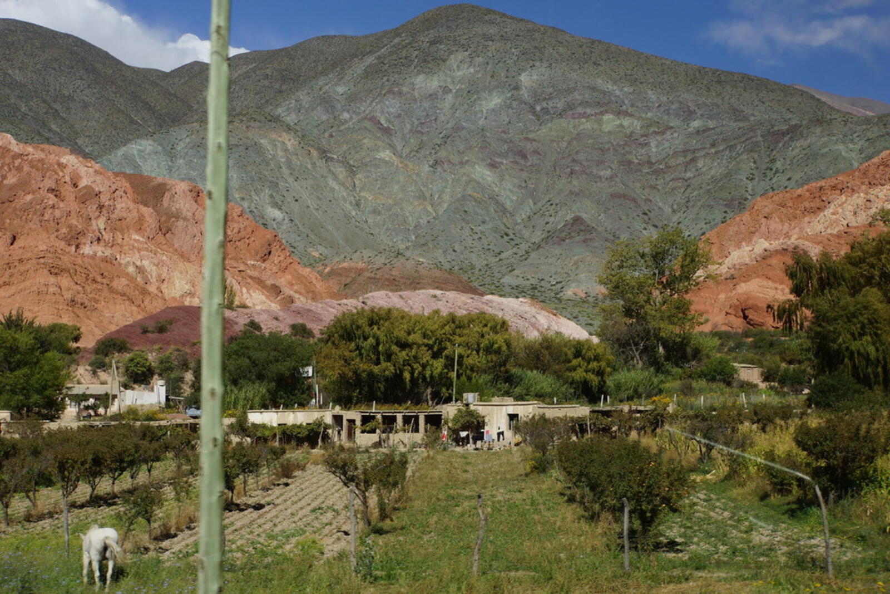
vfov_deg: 29.2
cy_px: 297
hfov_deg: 42.7
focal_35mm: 46
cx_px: 445
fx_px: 1137
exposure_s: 1/125
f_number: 6.3
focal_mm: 31.1
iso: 100
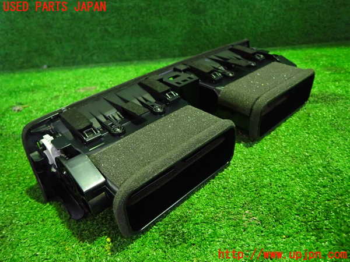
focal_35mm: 25
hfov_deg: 69.4
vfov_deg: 54.9
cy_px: 131
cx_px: 175
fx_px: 253
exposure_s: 1/25
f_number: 2
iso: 800
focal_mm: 4.5
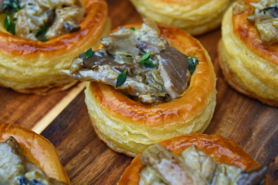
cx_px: 139
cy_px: 92
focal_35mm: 69
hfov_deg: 29.2
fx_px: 533
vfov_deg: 19.7
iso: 400
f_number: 7.1
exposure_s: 1/200
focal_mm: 46
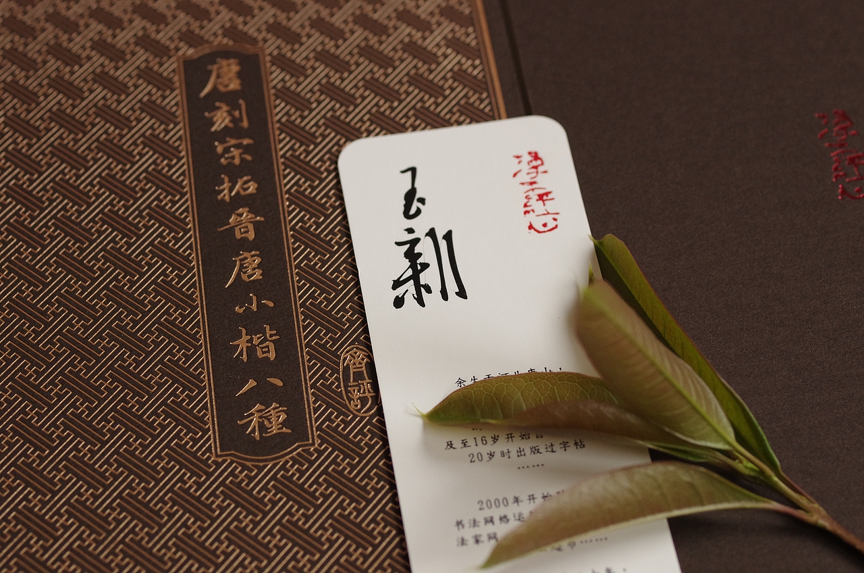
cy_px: 286
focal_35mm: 75
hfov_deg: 27.0
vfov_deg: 18.1
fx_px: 1796
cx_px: 432
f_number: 4.5
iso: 1600
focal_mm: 50
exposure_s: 1/250
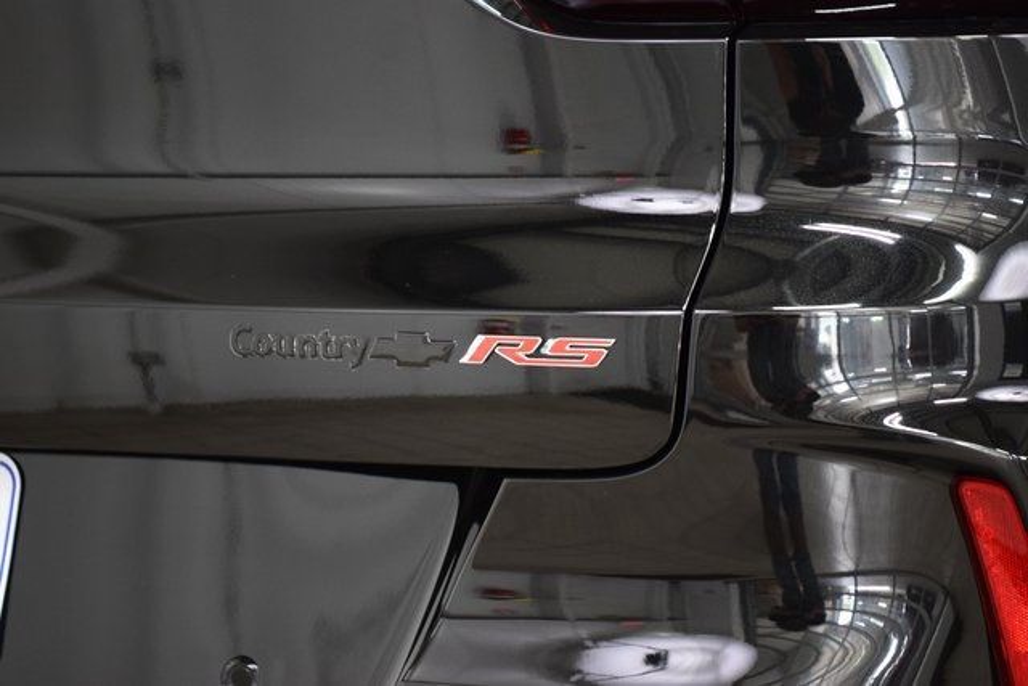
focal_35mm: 105
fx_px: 2999
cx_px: 514
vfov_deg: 13.0
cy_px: 343
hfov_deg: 19.5
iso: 1600
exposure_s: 1/50
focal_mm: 70
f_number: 2.8
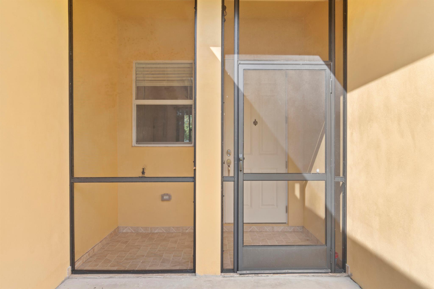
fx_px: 362
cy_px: 144
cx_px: 217
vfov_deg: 43.6
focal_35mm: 30
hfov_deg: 61.9
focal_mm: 20
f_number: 8
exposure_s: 1/15
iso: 100
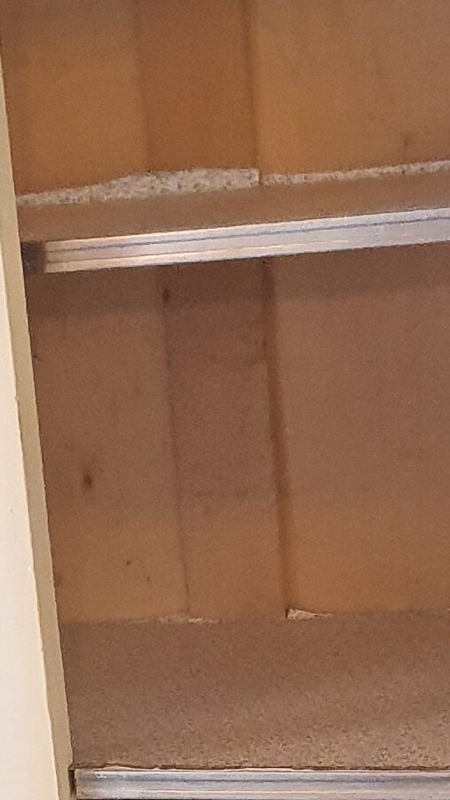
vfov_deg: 16.0
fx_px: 2693
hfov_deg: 9.5
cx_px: 77
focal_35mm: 127
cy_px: 1037
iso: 400
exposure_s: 1/50
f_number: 1.5
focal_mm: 4.32
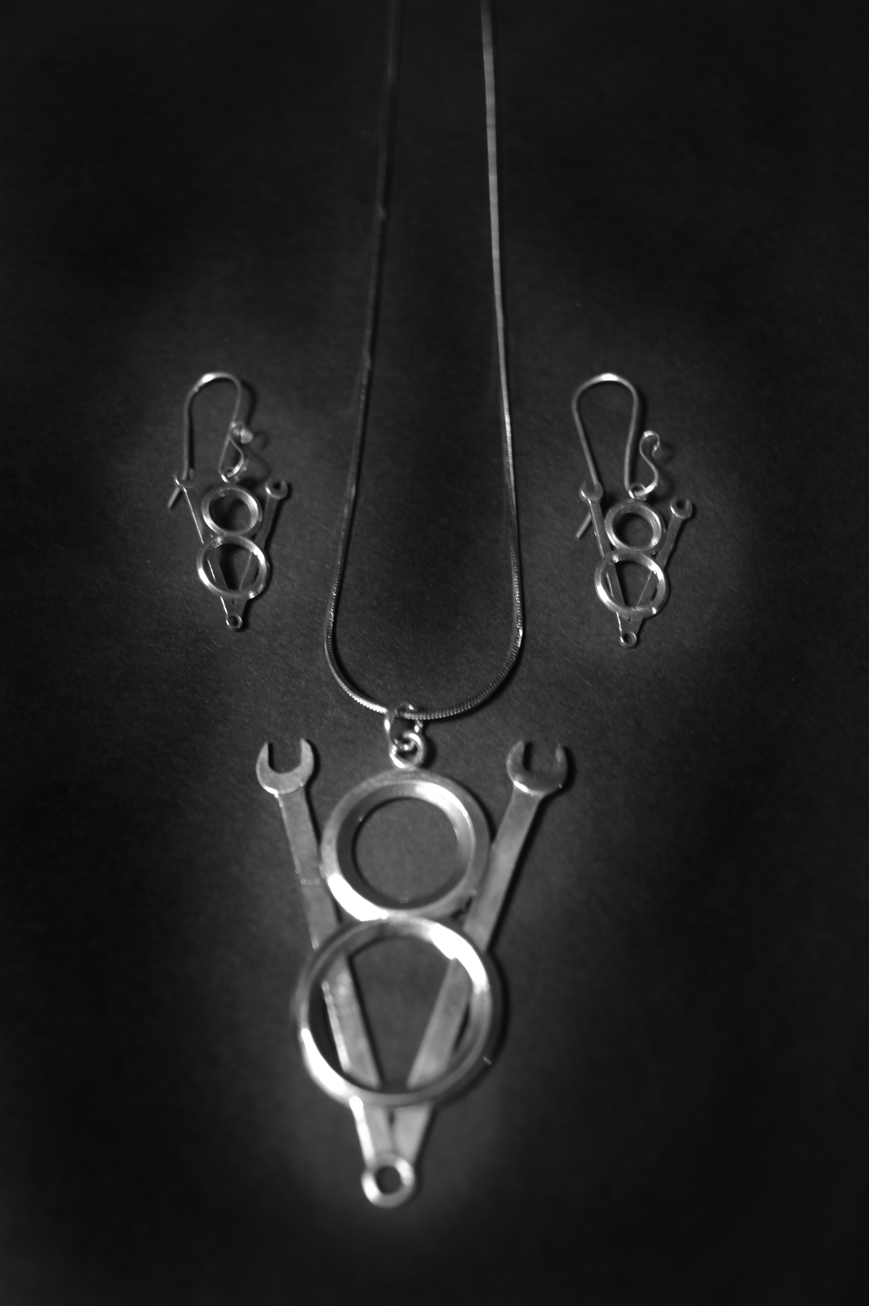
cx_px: 434
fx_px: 1306
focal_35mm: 36
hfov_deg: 36.8
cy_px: 653
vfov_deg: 53.2
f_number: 3
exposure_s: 1/13
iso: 200
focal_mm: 24
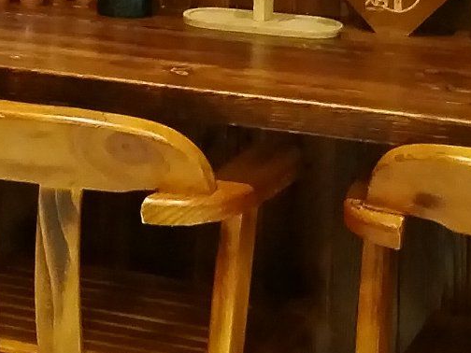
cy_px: -410
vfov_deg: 9.6
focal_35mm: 141
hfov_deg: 14.0
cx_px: 188
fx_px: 1919
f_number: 1.8
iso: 1121
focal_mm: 4.75
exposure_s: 1/20
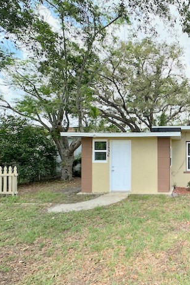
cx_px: 182
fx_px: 158
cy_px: 146
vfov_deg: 83.9
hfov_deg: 51.9
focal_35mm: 20
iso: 40
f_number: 2.2
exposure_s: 1/596
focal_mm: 2.22
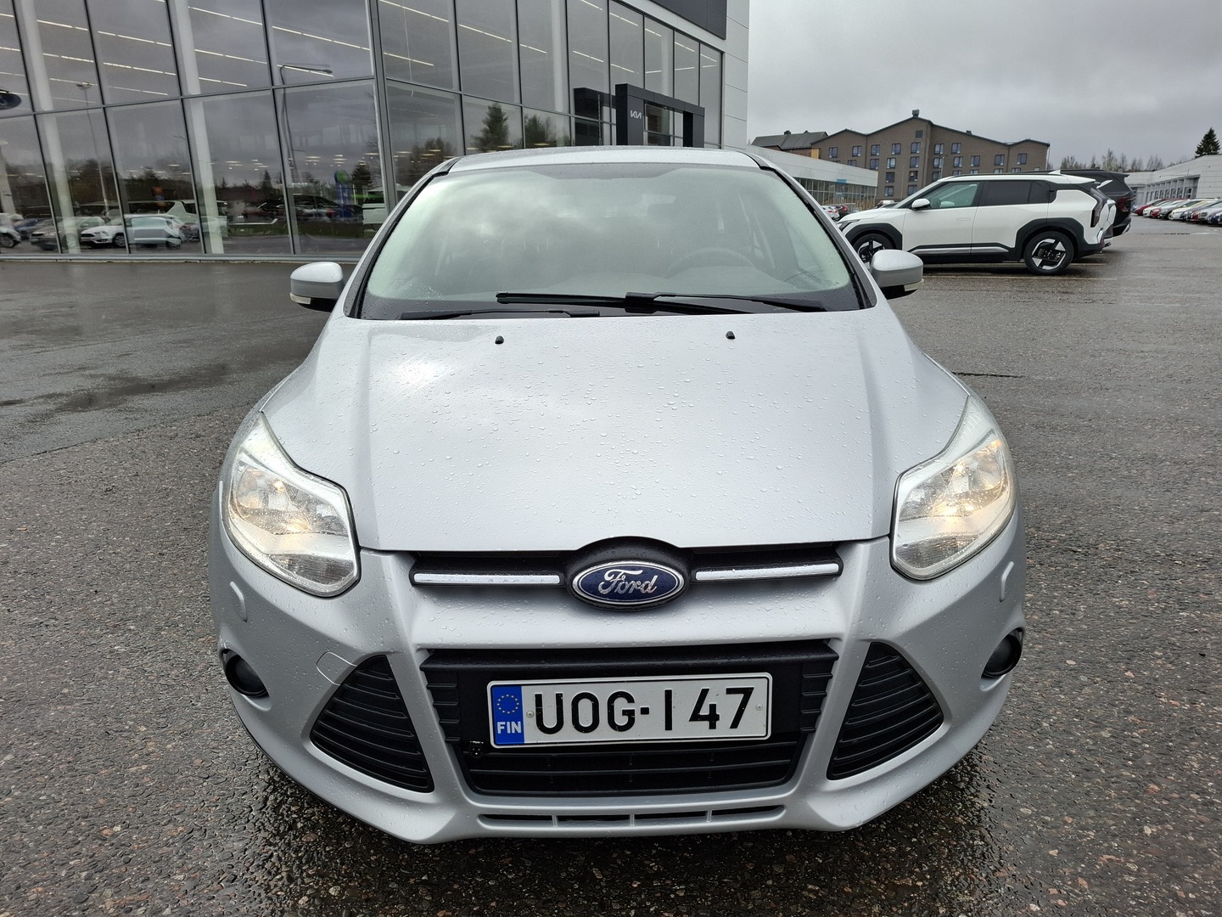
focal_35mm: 23
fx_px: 812
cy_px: 458
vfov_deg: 58.9
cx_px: 611
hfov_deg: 73.9
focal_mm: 5.54
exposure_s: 1/1189
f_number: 1.8
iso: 50
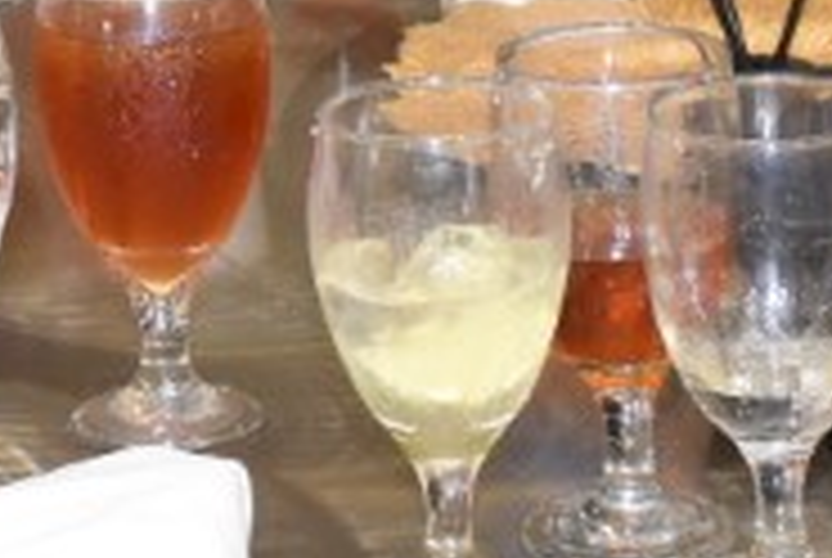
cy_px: -333
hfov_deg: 8.8
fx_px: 5396
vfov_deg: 5.8
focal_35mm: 233
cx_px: 319
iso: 1600
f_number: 4
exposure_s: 1/60
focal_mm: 25
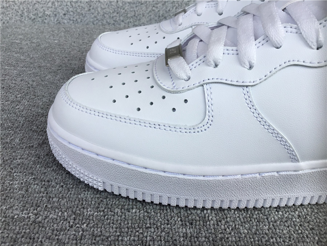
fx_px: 293
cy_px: 123
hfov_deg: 58.4
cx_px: 164
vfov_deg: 45.4
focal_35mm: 31
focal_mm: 3.3
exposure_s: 1/646
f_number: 2.4
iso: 25
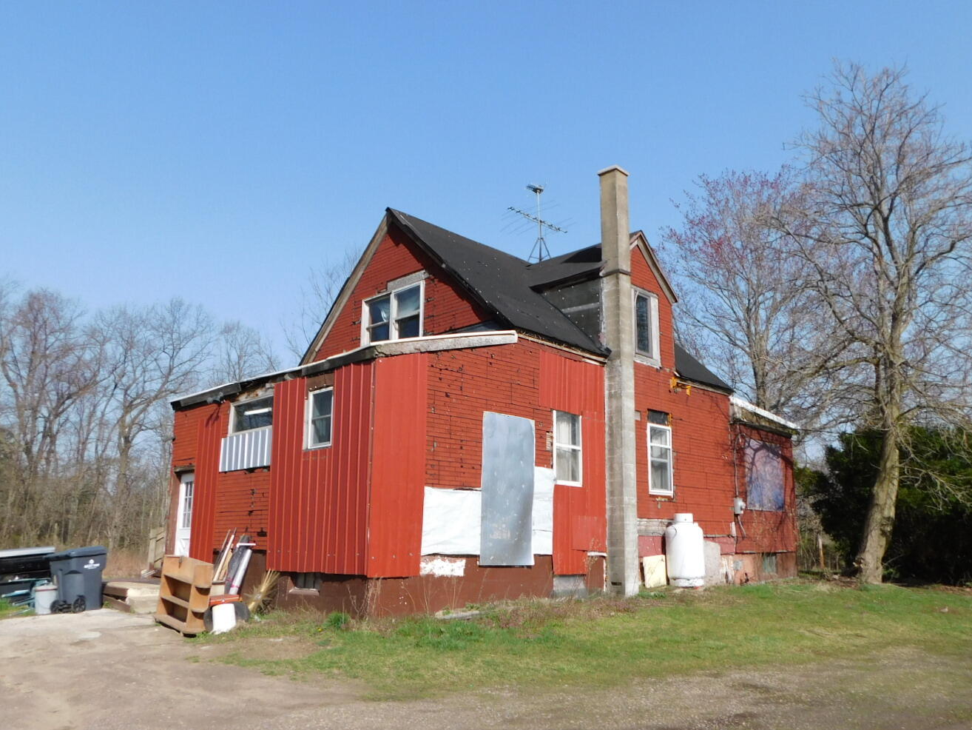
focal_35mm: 28
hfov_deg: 63.4
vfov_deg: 49.7
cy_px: 385
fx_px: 786
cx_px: 497
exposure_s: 1/400
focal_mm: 4
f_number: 6
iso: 125
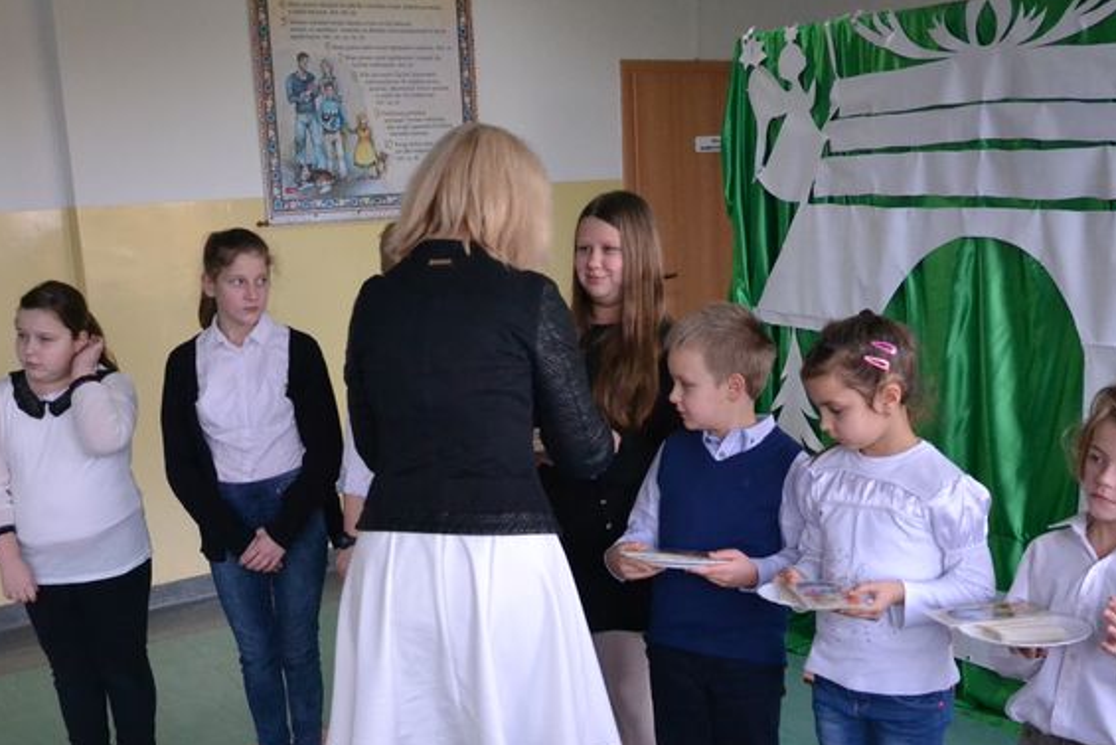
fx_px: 1333
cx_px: 531
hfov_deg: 45.4
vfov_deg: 31.1
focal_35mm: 43
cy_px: 460
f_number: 3.5
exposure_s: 1/500
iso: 2500
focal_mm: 18
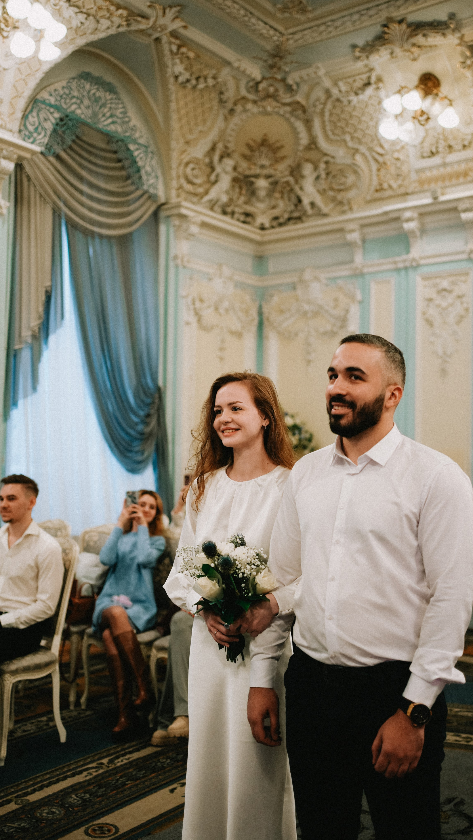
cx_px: 279
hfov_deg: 31.9
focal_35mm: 37
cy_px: 417
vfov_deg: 54.0
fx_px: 825
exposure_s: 1/320
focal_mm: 35
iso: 1000
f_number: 1.8
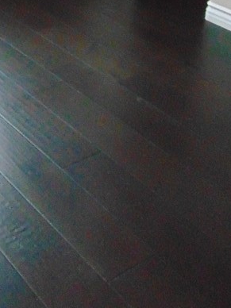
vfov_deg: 25.7
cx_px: -25
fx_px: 587
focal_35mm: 66
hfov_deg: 21.1
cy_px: -79
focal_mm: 4.5
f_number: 3
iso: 800
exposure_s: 1/60
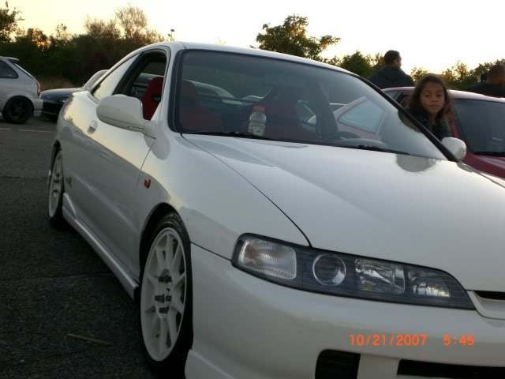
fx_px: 744
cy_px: 190
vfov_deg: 28.6
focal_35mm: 51
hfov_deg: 37.5
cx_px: 252
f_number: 3.6
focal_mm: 8.44
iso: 100
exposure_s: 1/250
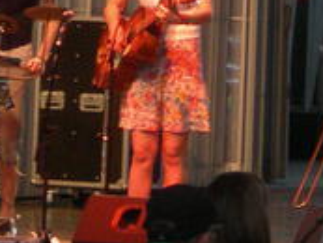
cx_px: 121
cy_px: -60
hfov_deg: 5.2
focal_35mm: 379
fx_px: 3539
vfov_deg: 3.9
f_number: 4
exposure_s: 1/60.1
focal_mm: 17
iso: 147
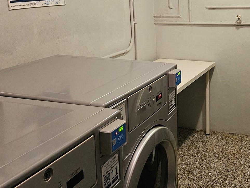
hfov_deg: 38.1
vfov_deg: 29.3
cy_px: 50
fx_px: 354
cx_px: 183
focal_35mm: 49
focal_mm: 5.4
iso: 800
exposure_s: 1/120
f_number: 1.8
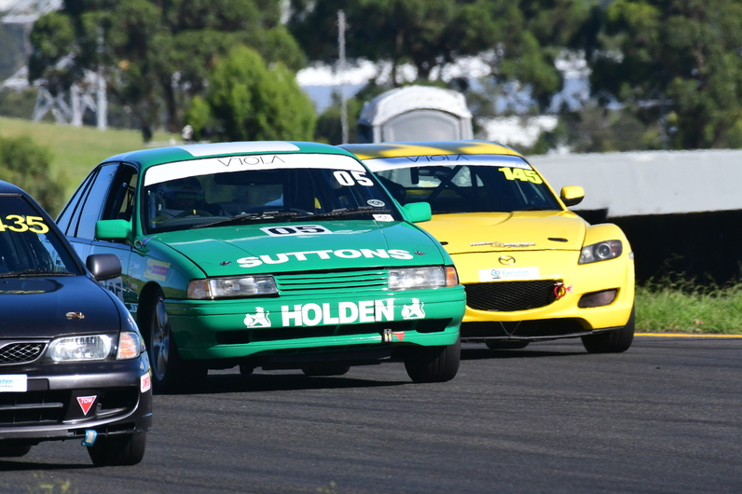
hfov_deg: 2.7
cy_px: 247
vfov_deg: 1.8
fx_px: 15534
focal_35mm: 754
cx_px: 371
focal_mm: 500
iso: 500
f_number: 11
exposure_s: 1/640
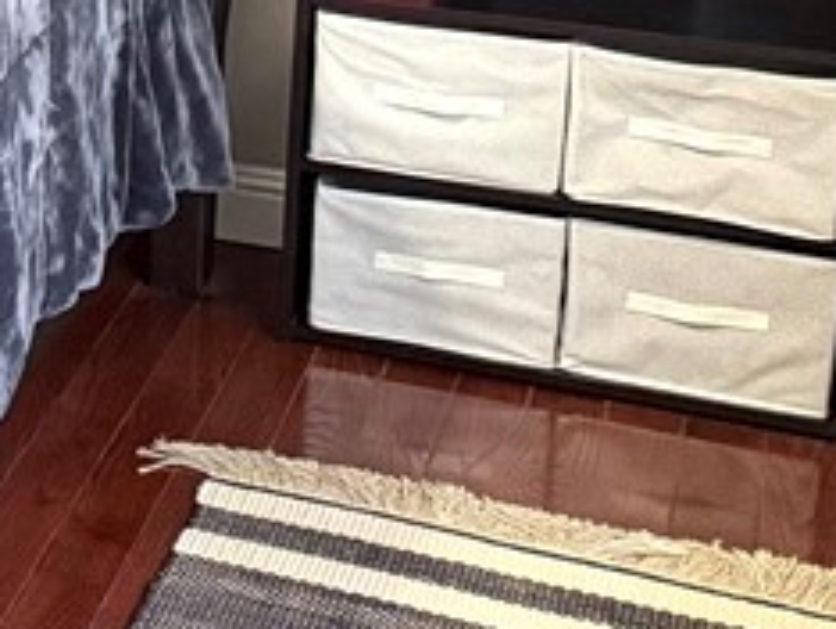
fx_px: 2538
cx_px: -986
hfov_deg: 14.4
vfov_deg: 13.5
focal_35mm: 105
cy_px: -229
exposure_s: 1/60
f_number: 1.78
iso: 800
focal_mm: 6.76
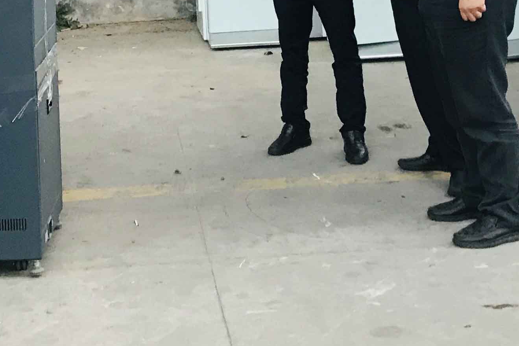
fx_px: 1283
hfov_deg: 22.8
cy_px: -172
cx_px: 192
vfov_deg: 14.4
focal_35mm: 89
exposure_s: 1/25
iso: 32
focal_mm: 3.99
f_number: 1.8
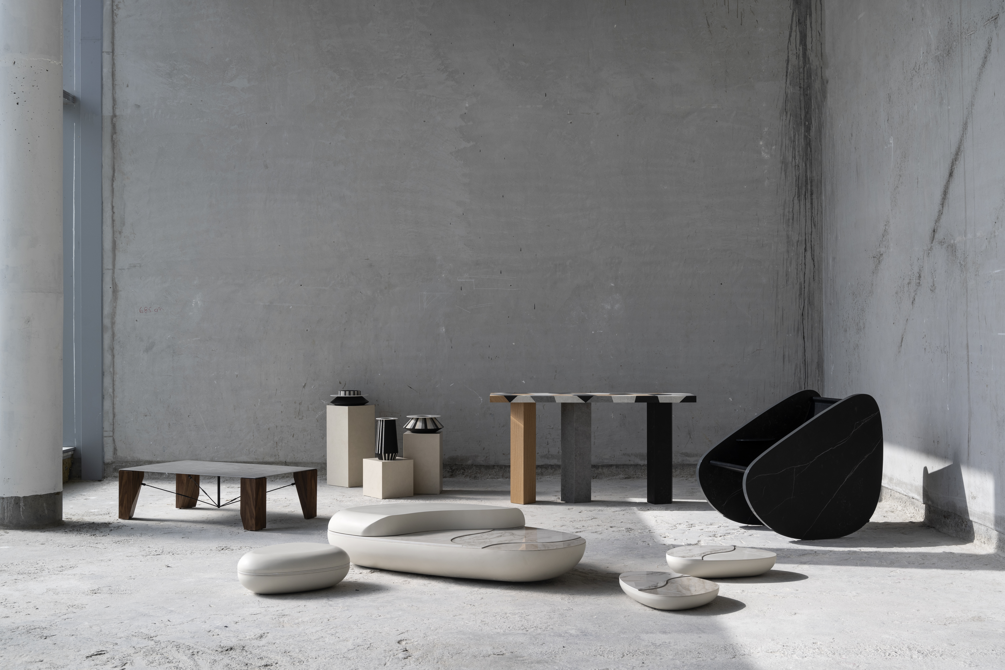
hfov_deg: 45.4
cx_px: 502
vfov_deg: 31.2
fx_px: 1200
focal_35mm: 43
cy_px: 335
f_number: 9
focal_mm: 43
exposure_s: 1/40
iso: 100
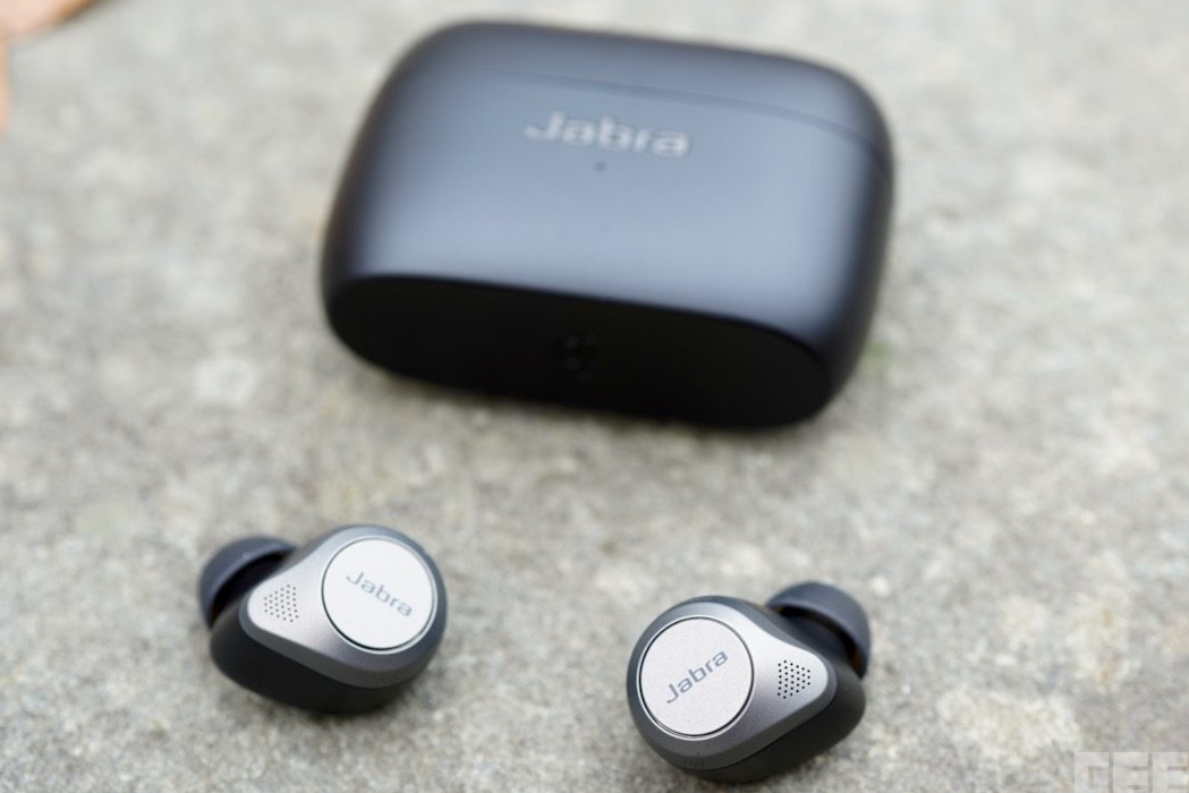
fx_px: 2015
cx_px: 682
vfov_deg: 22.3
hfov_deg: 32.8
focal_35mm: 61
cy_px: 363
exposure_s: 1/100
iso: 160
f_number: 4
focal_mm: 50
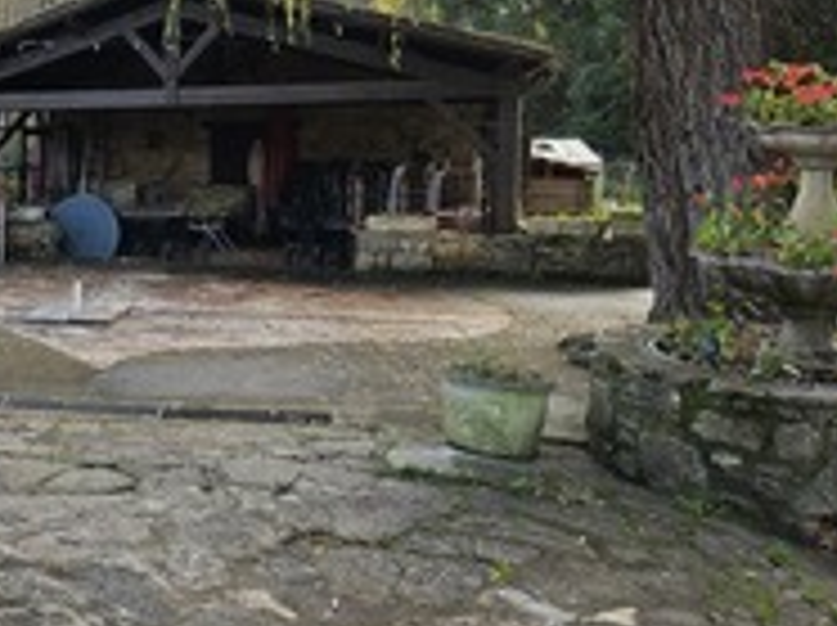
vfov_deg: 32.5
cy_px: 198
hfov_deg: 39.2
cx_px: 47
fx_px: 1063
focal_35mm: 44
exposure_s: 1/180
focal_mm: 5.4
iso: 40
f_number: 1.8
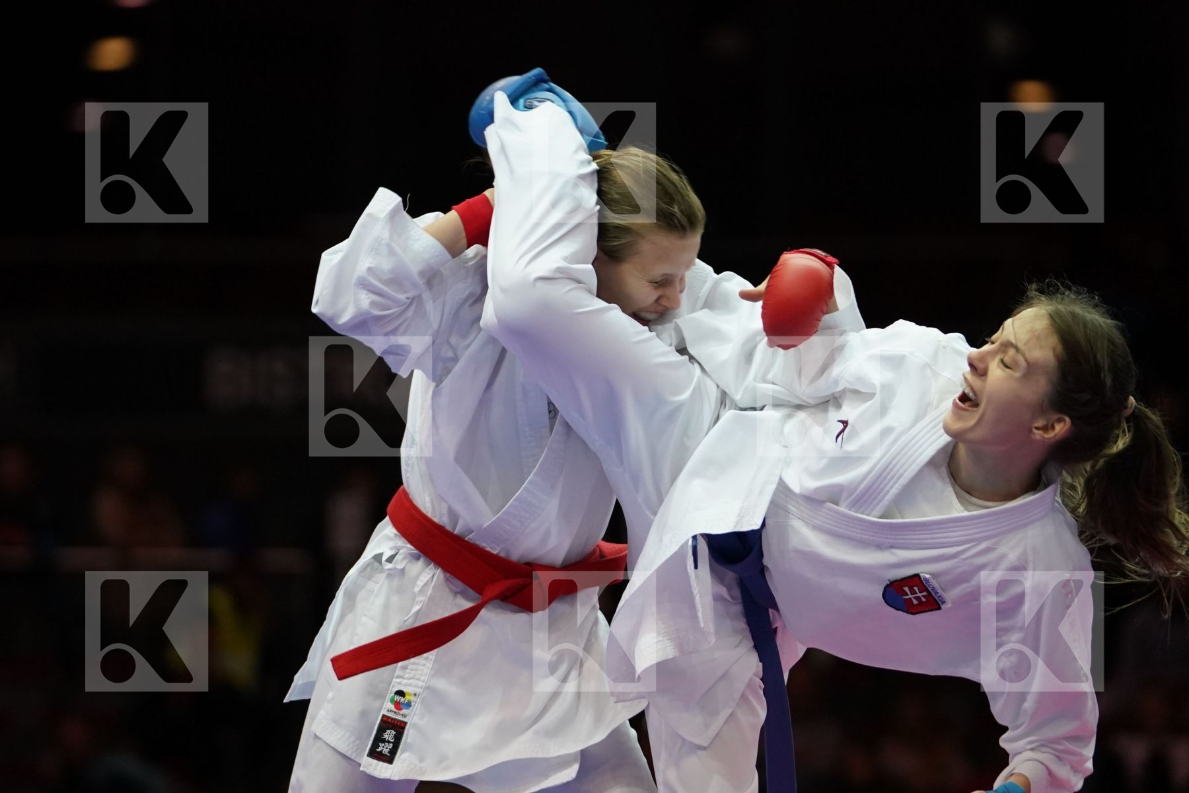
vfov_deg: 6.4
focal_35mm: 214
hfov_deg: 9.6
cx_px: 594
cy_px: 396
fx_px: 7067
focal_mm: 143
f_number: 2.8
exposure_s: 1/1000
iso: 2500
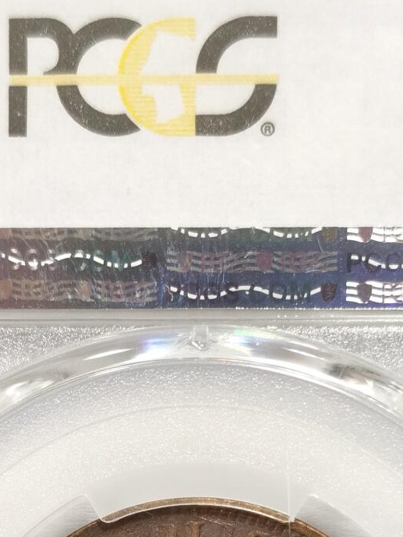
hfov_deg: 10.5
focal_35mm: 141
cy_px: 542
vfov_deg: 13.8
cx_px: 198
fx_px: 2188
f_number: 16
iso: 160
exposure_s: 1/100
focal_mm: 5.56
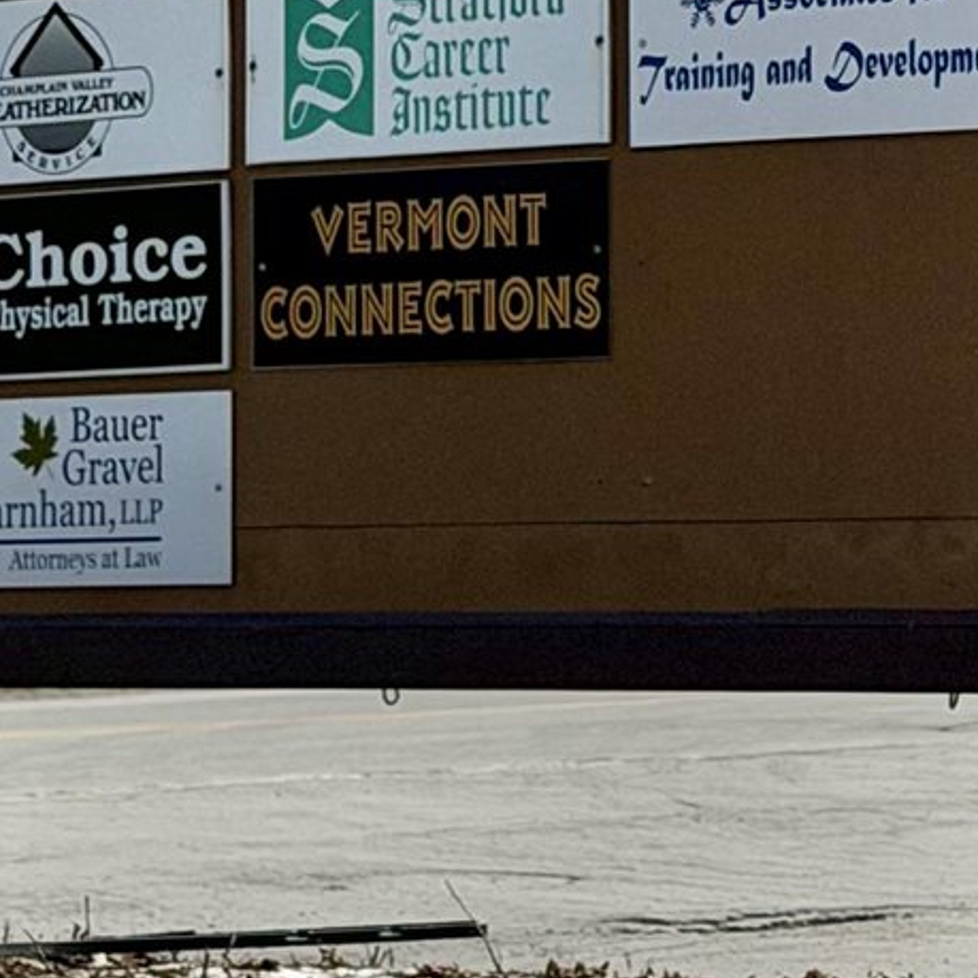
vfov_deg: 8.1
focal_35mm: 213
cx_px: 375
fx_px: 6808
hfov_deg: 8.2
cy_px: -403
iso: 80
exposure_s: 1/11364
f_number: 1.78
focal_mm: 6.76
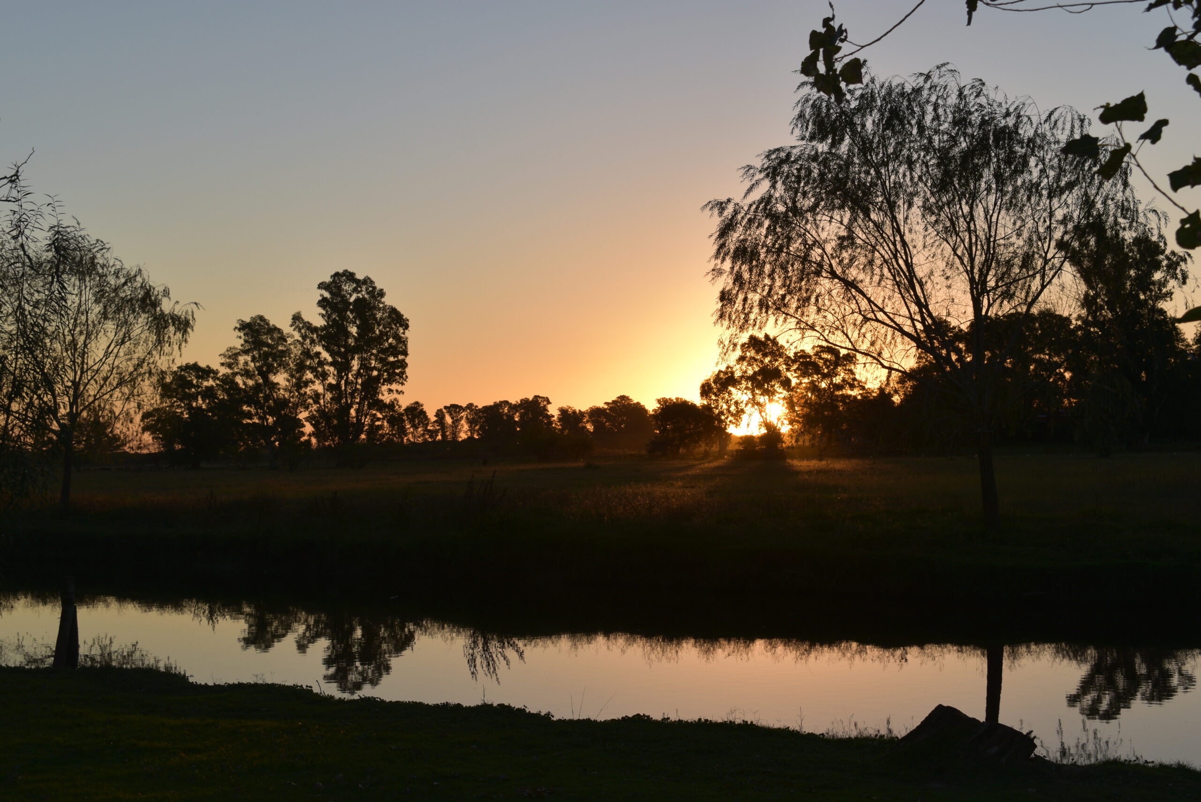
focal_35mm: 57
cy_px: 401
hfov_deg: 35.0
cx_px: 600
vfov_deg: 23.8
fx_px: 1902
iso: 100
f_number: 9
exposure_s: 1/200
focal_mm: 38
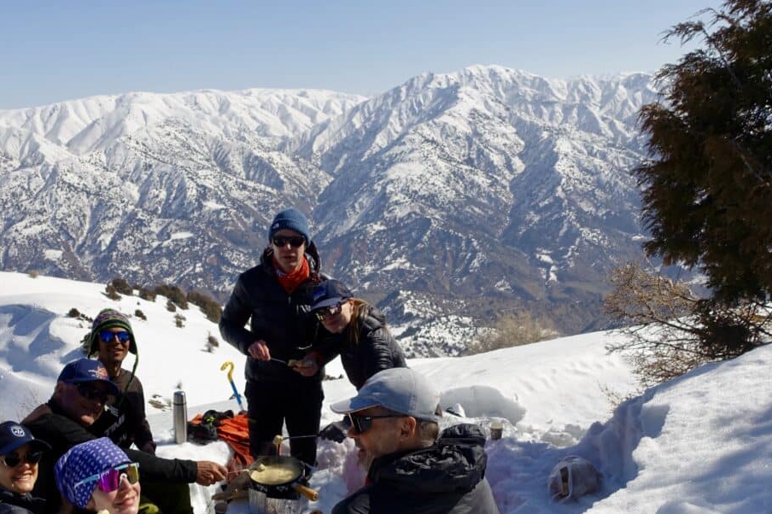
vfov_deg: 38.3
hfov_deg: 55.3
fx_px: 729
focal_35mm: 34
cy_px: 350
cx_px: 299
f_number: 5.6
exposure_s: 1/125
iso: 125
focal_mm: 8.8
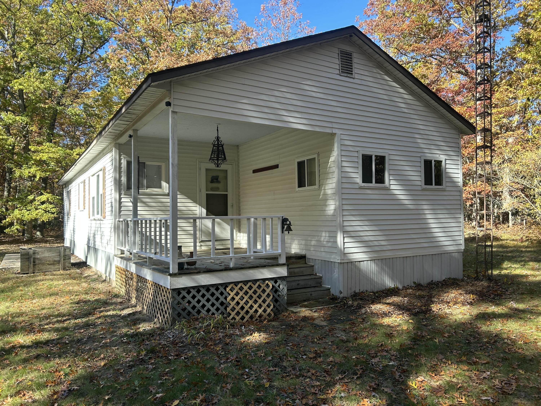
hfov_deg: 67.3
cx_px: 270
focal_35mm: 26
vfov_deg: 53.1
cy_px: 203
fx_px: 406
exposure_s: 1/572
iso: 50
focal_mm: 5.7
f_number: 1.5
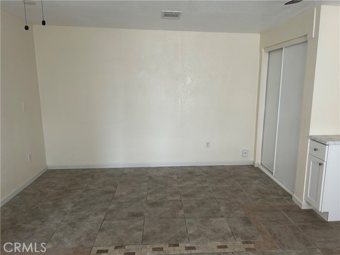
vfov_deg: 53.1
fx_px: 255
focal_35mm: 26
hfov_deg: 67.3
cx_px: 170
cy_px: 128
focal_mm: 5.7
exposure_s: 1/60
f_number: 1.5
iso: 160
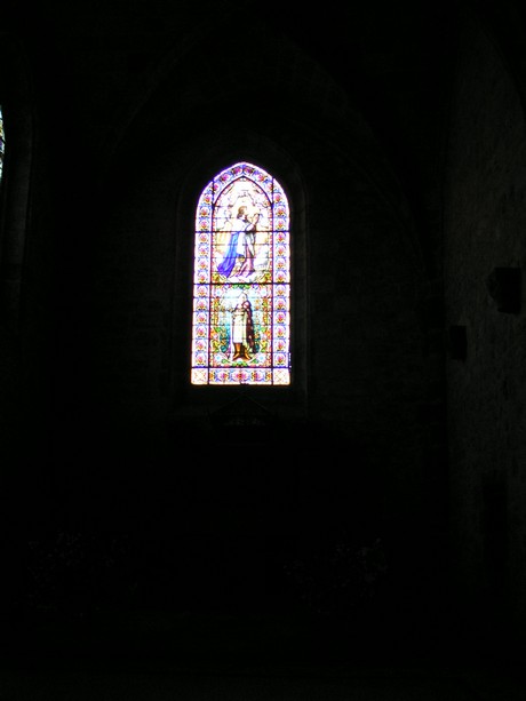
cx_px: 263
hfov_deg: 37.7
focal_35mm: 38
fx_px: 770
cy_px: 350
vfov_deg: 49.0
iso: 200
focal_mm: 5.8
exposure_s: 1/20
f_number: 2.8
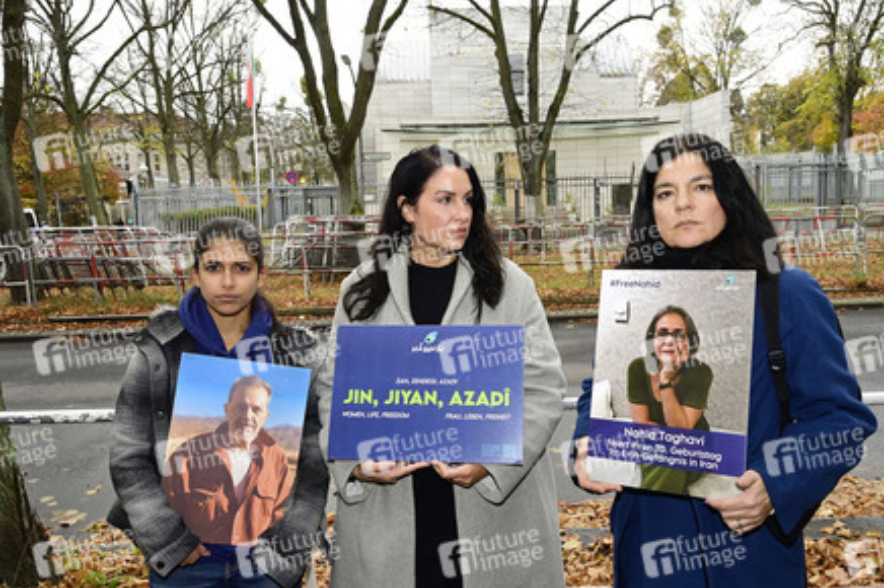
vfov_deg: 42.3
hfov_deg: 60.3
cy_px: 300
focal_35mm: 31
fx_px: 761
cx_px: 437
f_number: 11
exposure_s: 1/125
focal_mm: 30
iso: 1600
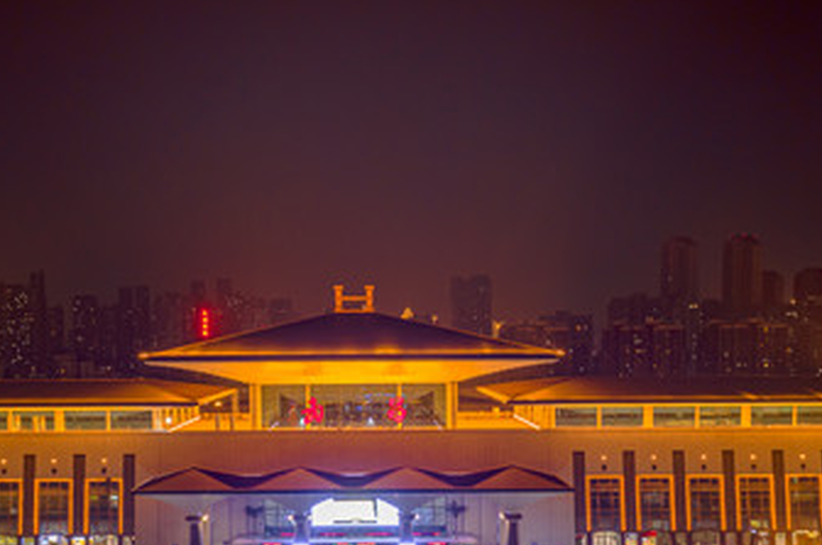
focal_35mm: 50
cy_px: 346
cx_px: 369
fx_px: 1140
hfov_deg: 39.6
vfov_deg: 26.8
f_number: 3.5
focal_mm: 10.26
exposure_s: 1/5
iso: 100
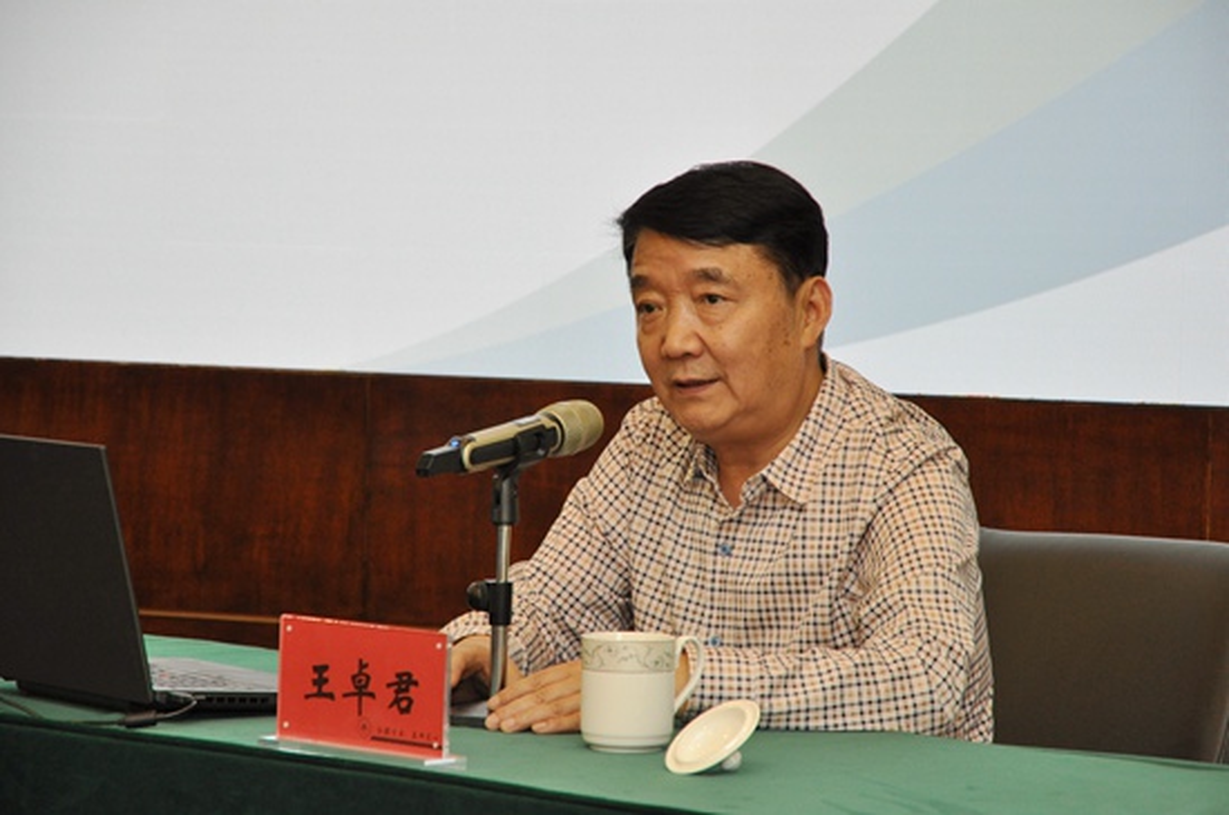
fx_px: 4346
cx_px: 614
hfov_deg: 16.1
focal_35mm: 128
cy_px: 408
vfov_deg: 10.7
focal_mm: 85
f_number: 5.6
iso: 800
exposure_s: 1/60
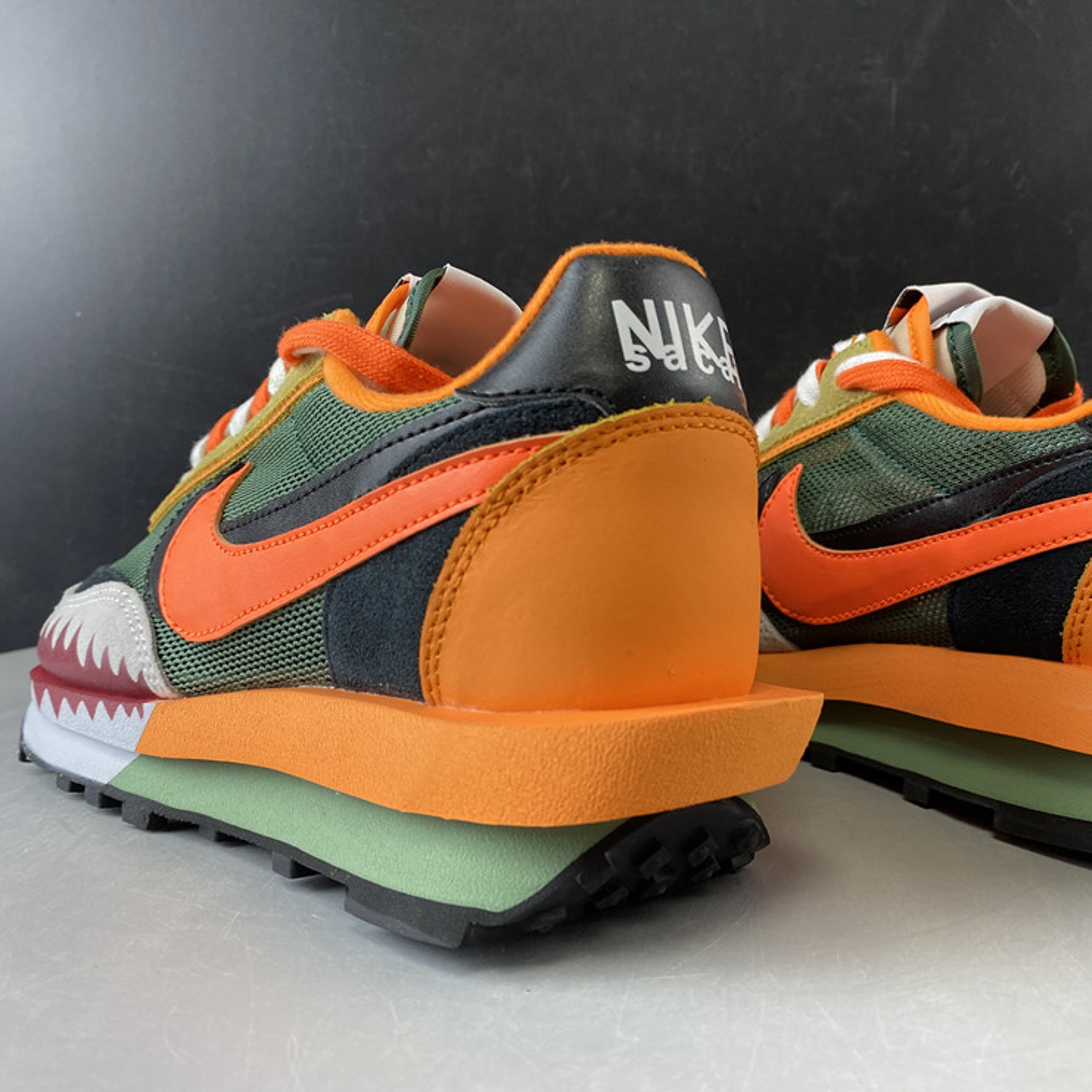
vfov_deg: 52.5
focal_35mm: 31
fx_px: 1106
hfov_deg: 51.8
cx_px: 707
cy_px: 547
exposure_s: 1/50
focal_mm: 4.25
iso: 100
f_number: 1.8
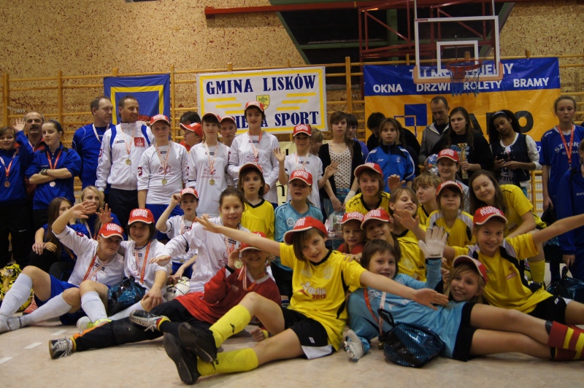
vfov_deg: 36.8
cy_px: 194
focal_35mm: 36
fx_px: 584
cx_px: 292
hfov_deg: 53.2
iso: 1600
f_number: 4
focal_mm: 24
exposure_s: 1/160
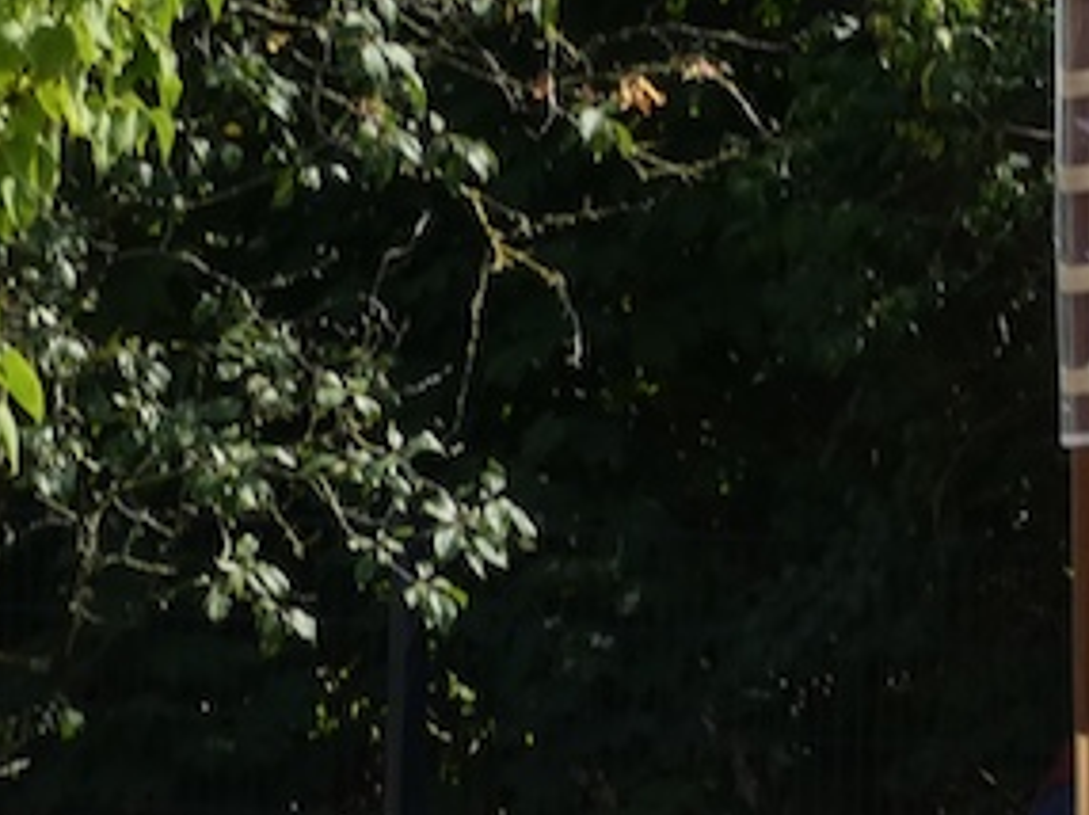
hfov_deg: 4.2
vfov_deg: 3.1
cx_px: 1371
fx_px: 14868
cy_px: 1089
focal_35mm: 473
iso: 80
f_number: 5.2
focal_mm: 23.7
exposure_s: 1/320
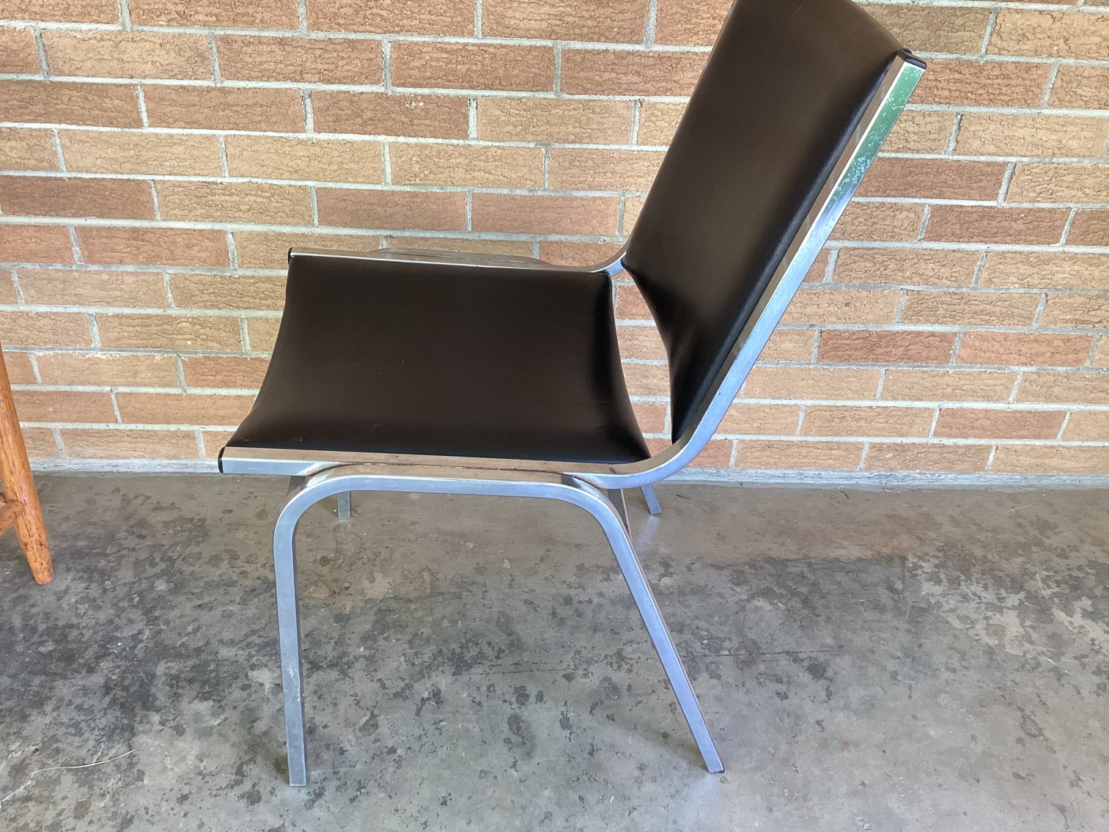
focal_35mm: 31
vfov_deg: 45.4
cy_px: 416
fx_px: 993
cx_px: 554
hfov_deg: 58.3
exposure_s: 1/60
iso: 80
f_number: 2.4
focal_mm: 3.3
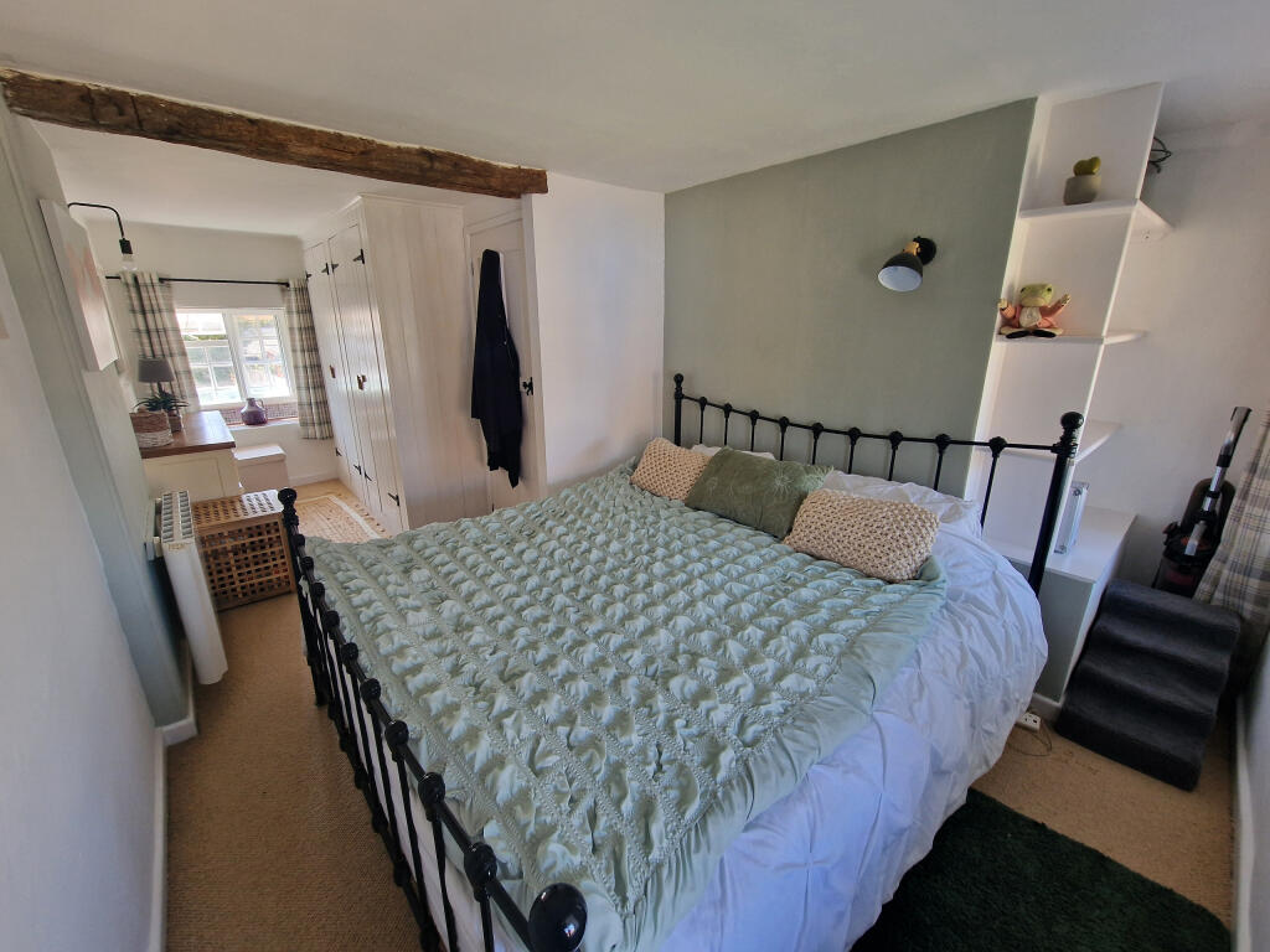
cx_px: 635
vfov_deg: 89.9
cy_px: 476
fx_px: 477
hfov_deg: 106.2
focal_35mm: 13
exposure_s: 1/60
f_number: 2.2
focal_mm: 2.2
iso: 160
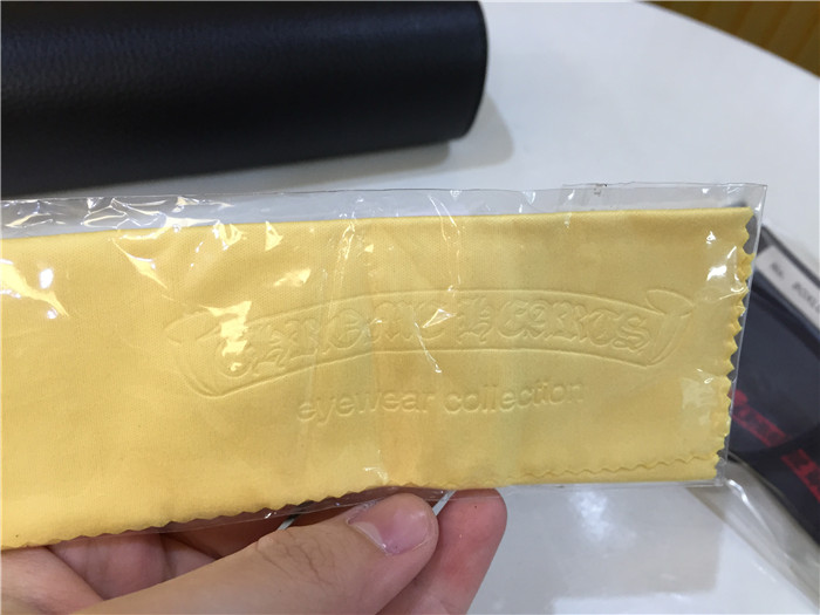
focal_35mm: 29
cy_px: 308
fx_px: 687
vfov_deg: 48.2
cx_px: 410
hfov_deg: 61.7
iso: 125
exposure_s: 1/33
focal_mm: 4.15
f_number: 2.2
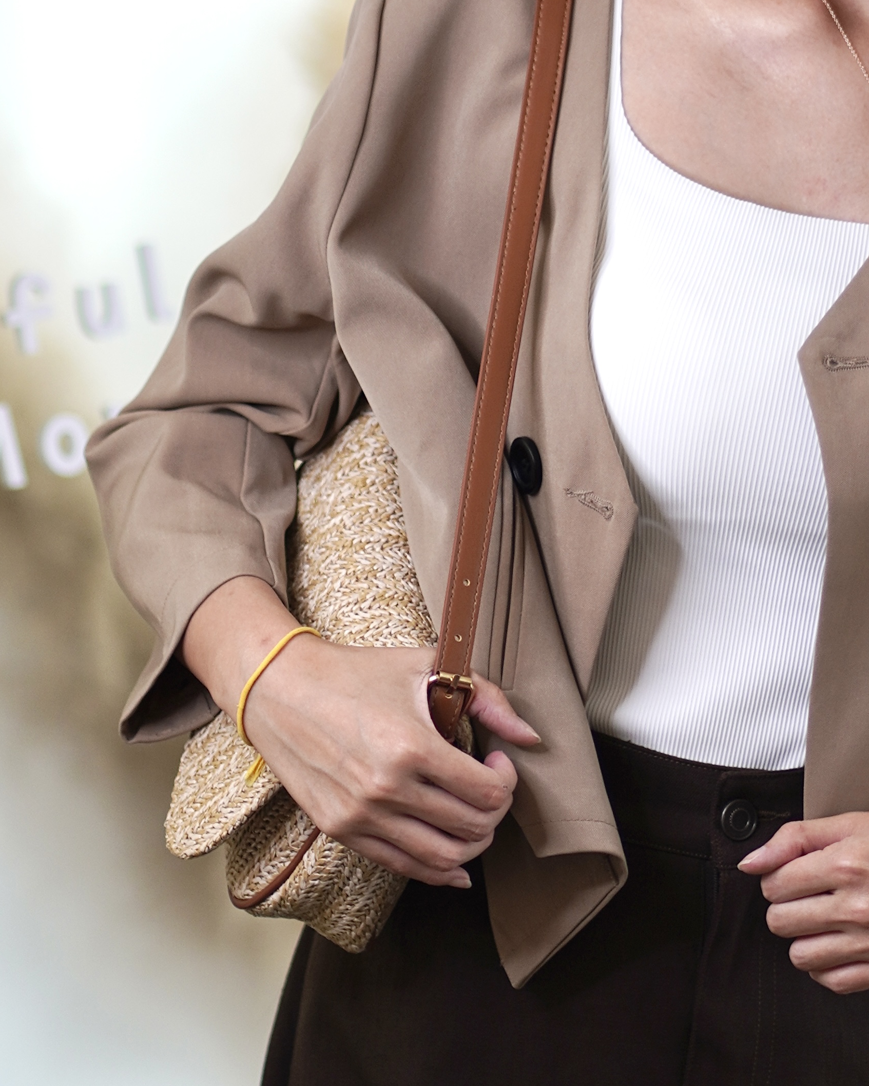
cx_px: 758
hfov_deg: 4.8
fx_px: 10295
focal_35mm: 320
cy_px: 298
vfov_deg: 6.0
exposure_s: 1/200
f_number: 1.8
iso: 100
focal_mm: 85
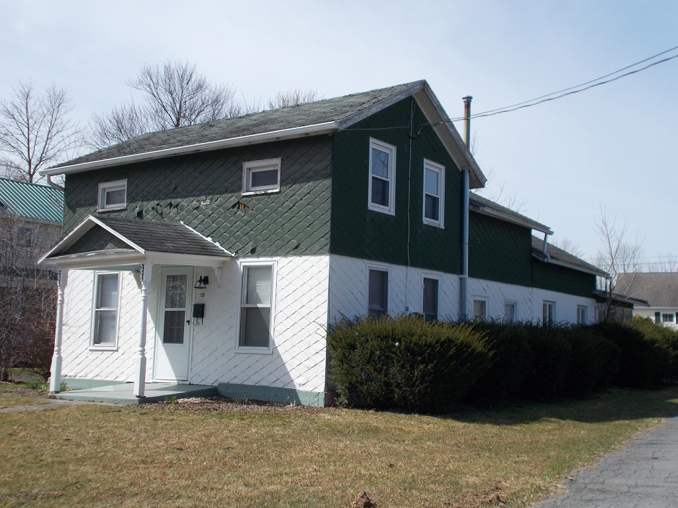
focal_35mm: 44
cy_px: 254
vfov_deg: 32.9
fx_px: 862
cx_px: 339
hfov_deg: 42.9
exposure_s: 1/100
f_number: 10.6
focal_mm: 7.9
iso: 80
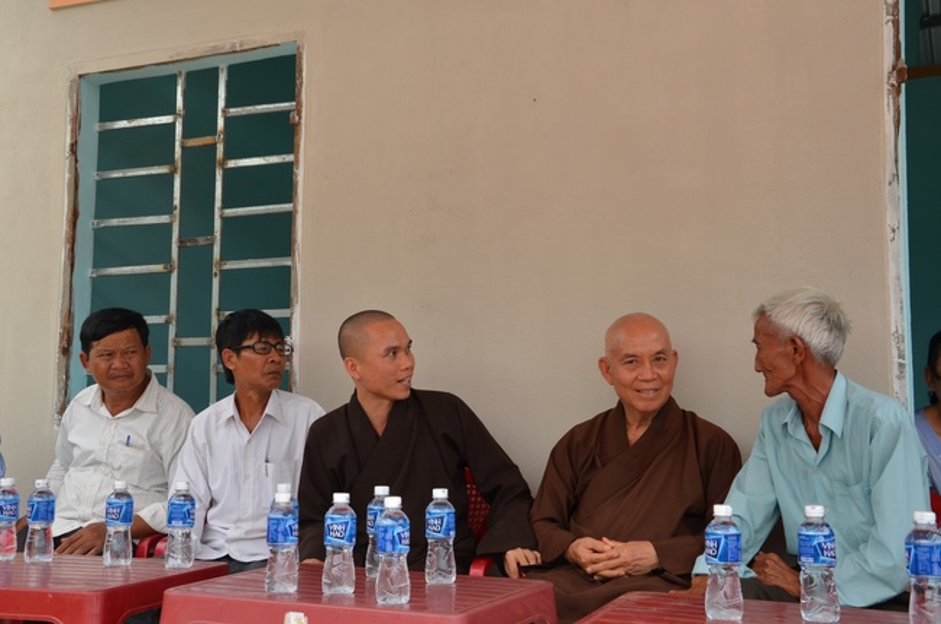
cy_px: 312
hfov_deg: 46.5
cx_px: 470
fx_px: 1096
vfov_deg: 31.8
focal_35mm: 42
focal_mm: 28
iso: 320
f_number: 9
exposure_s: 1/320
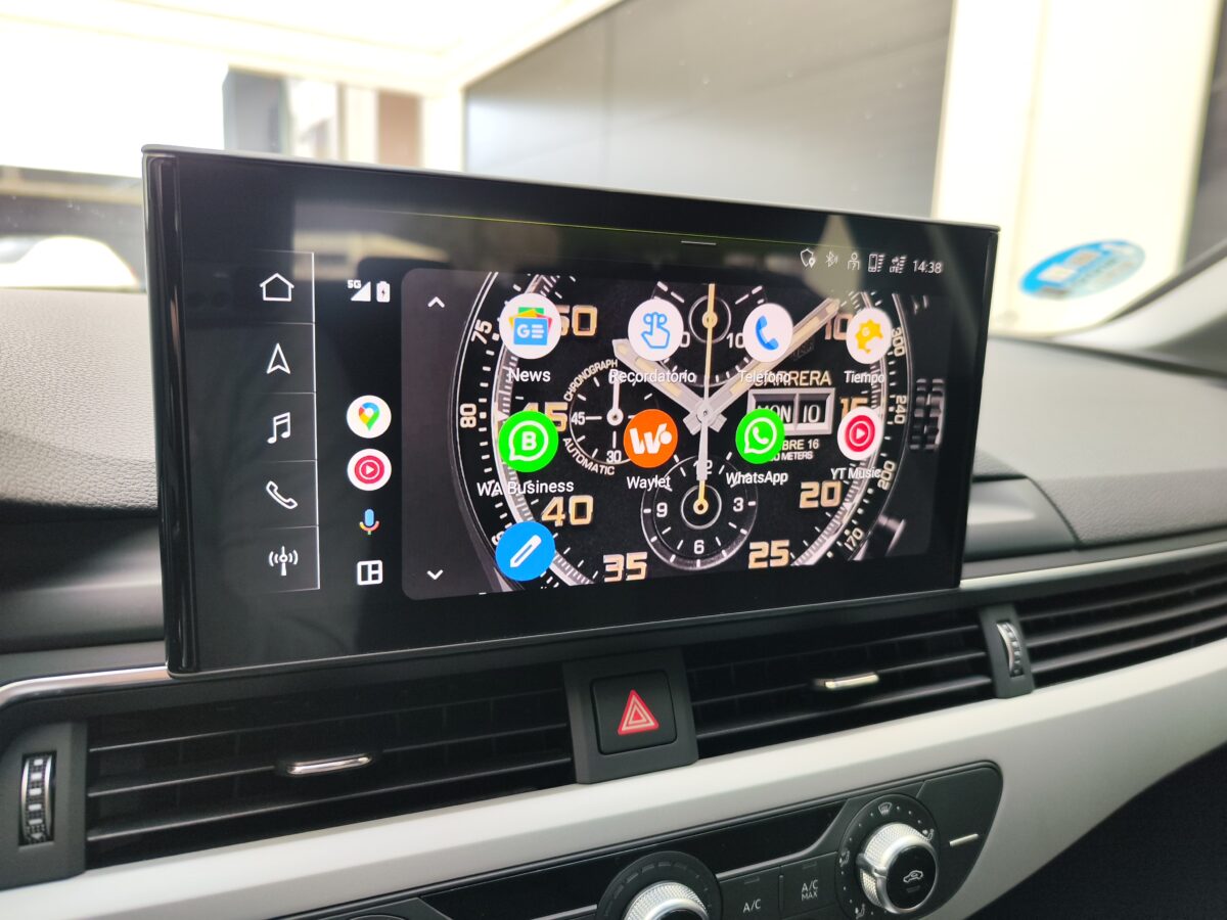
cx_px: 614
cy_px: 460
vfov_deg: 58.9
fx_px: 815
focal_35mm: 23
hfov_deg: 73.9
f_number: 1.69
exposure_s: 1/160
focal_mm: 7.01
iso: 201
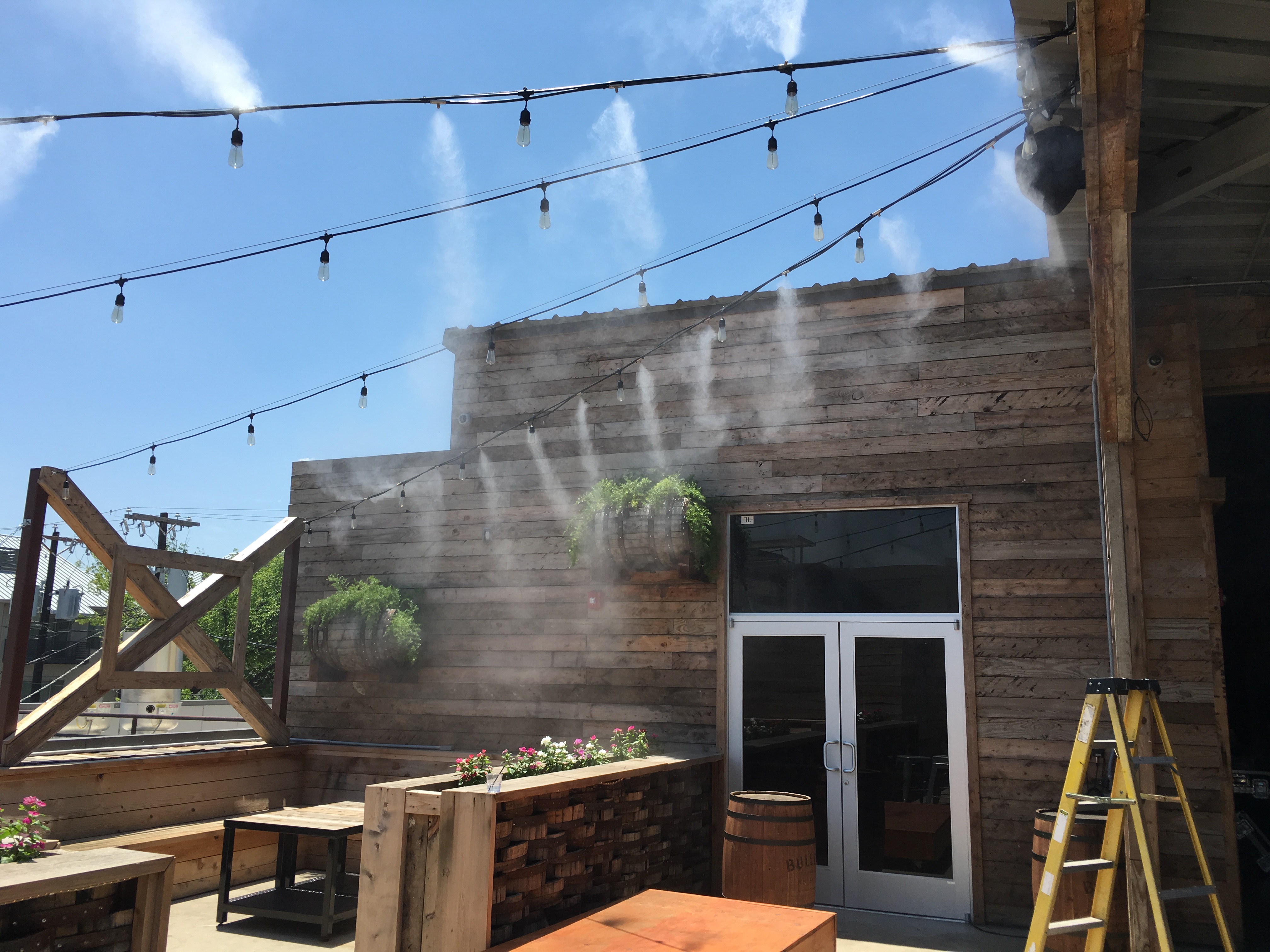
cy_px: 476
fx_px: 1064
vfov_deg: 48.2
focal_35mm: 29
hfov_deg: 61.7
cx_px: 635
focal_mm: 4.15
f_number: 2.2
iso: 25
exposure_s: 1/1115
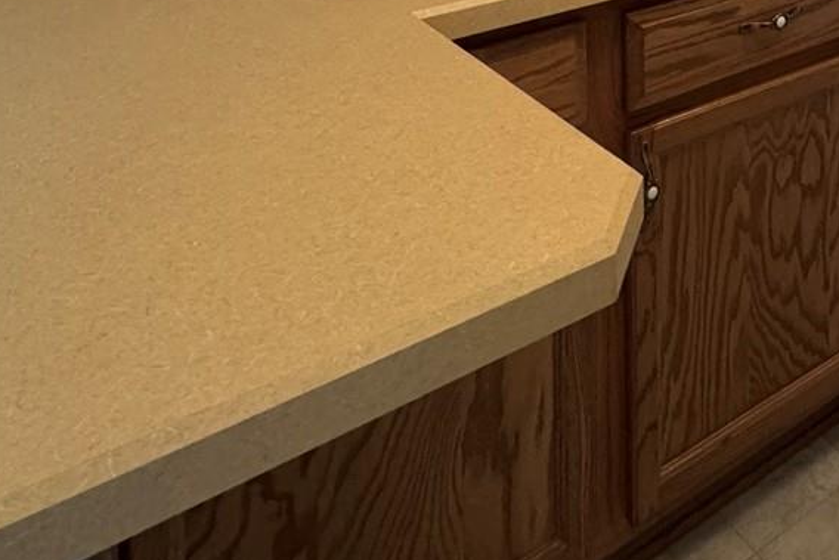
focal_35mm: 41
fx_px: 956
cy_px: -294
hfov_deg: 43.7
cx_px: 737
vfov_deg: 24.7
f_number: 2.2
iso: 500
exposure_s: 1/60
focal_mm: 2.22
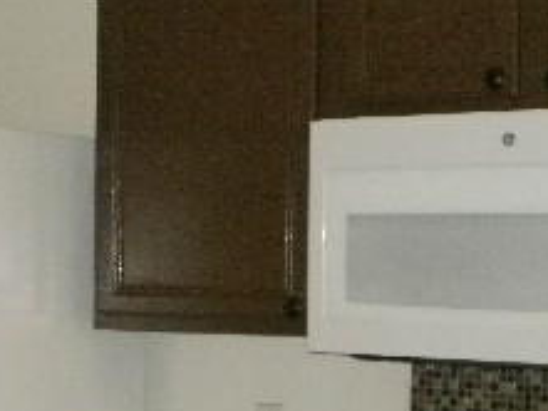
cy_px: 369
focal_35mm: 110
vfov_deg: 13.4
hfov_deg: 17.9
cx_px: 223
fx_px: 1742
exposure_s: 1/250
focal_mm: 6.3
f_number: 3.1
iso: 400
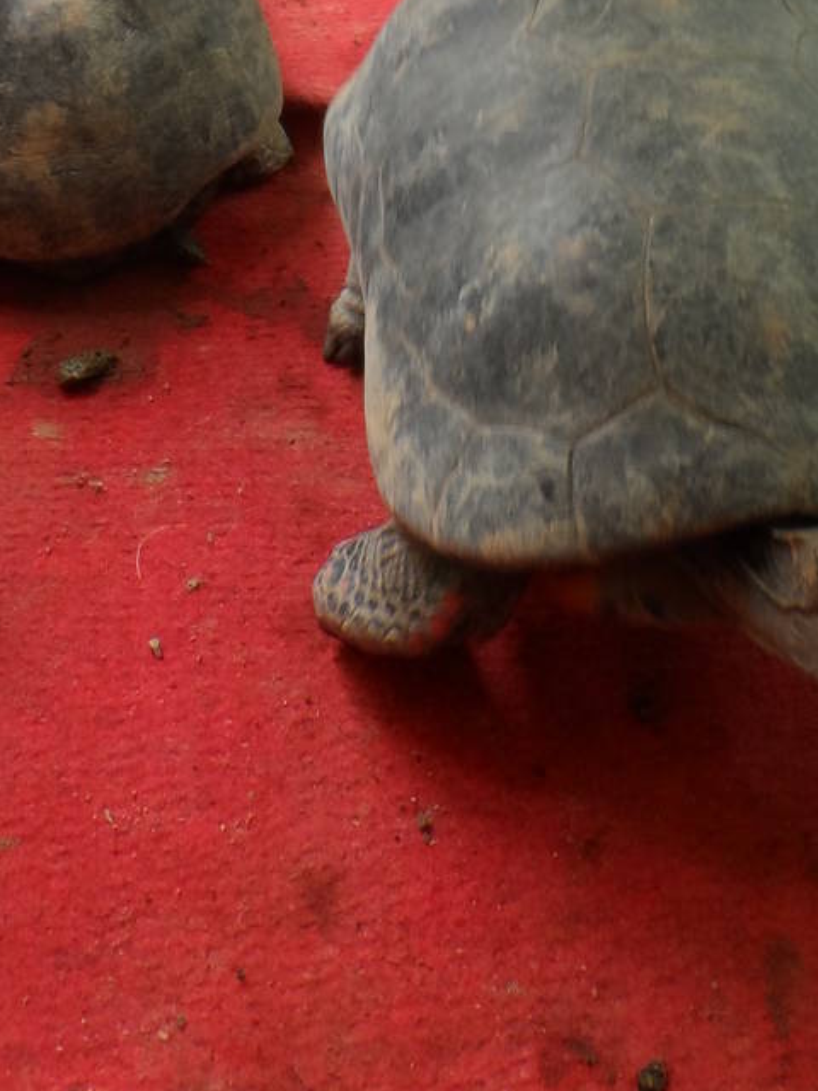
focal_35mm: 60
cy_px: -205
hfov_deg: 24.4
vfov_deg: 28.2
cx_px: 464
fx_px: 1890
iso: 80
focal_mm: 4
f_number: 3.2
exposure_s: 1/30
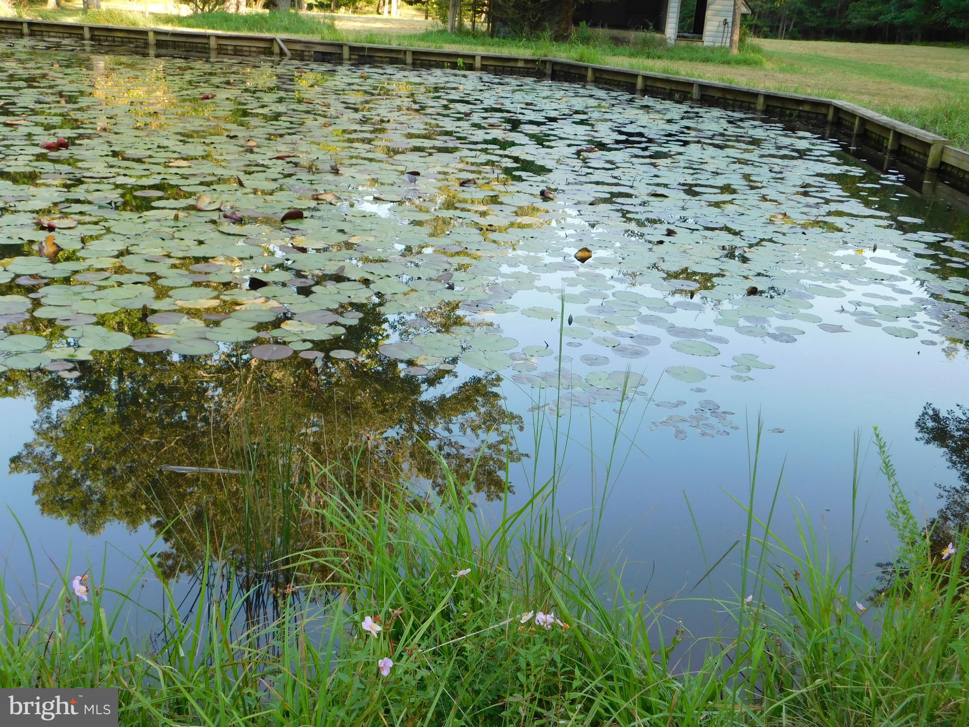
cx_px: 484
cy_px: 364
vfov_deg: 39.7
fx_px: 1008
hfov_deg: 51.4
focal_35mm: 36
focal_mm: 6.3
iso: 125
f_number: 3.5
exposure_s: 1/100
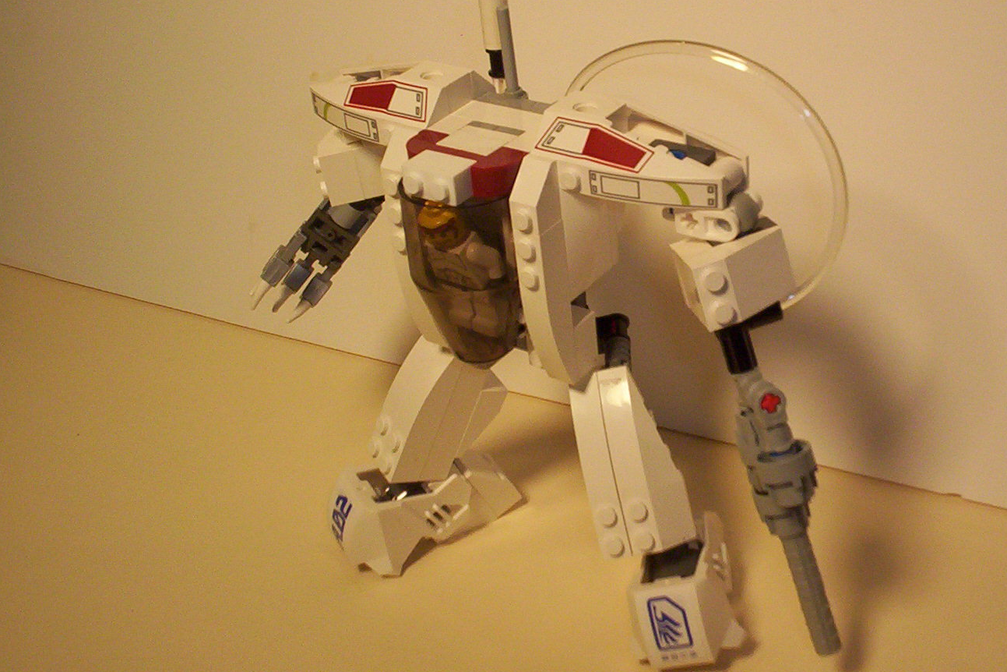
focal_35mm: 50
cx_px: 616
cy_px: 259
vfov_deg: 26.9
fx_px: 1399
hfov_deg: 39.4
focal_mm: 4.99
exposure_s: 1/64.7
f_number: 4.5
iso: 140
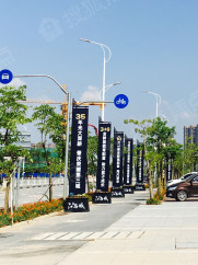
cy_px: 47
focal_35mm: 81
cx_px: 180
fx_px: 619
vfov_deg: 23.7
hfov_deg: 17.9
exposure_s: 1/2481
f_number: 2.2
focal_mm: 4.15
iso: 25
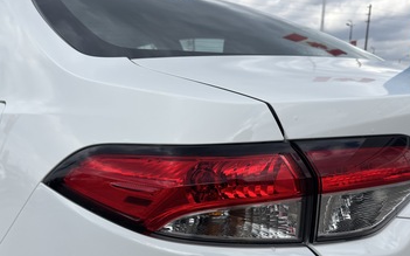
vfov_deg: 37.9
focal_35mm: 33
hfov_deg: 57.9
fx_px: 369
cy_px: 168
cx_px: 236
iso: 50
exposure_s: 1/2857
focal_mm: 5.96
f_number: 1.6
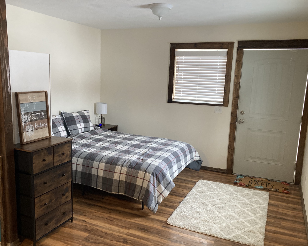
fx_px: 292
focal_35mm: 32
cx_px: 146
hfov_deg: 55.6
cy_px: 131
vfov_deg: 45.8
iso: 250
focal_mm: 3.99
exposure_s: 1/60
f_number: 1.8
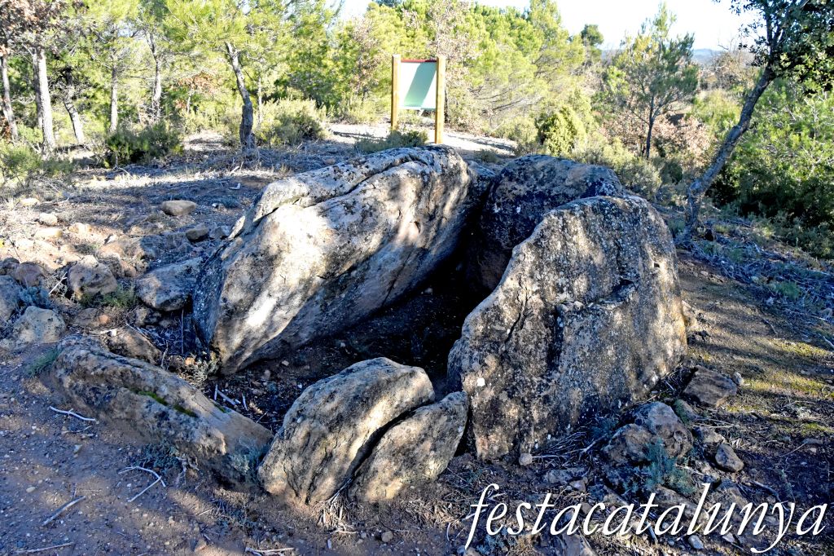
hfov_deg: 67.4
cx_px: 417
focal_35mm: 27
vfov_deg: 47.9
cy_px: 278
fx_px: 625
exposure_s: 1/500
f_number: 11
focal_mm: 18
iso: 1600
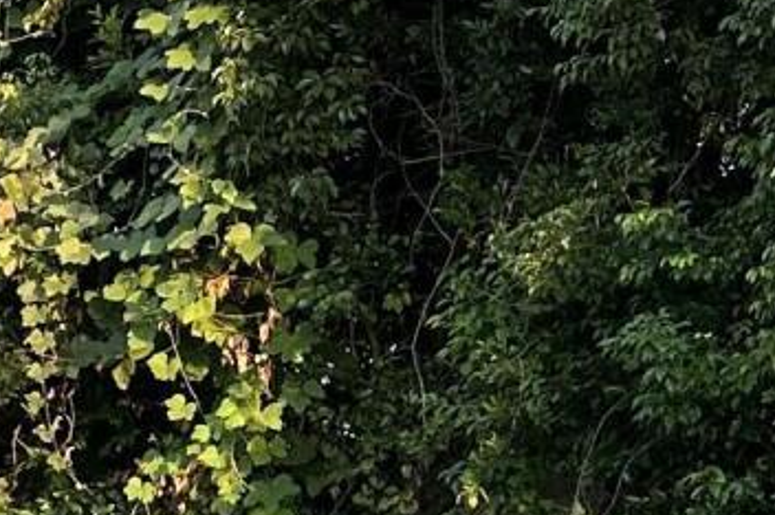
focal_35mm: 142
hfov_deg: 13.2
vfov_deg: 9.3
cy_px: 830
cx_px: -568
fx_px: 3054
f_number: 1.78
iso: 80
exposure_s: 1/843
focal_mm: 6.86
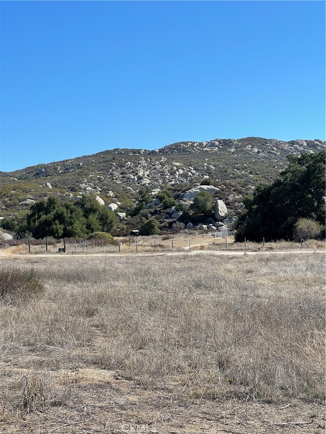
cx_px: 163
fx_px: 804
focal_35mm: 64
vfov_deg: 30.3
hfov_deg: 22.9
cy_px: 217
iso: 20
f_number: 2.2
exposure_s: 1/1206
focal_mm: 7.5
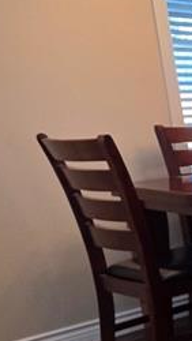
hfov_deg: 9.4
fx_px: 524
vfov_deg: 36.0
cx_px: 679
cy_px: 187
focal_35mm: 58
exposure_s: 1/120
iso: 250
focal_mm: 2.2
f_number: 1.9
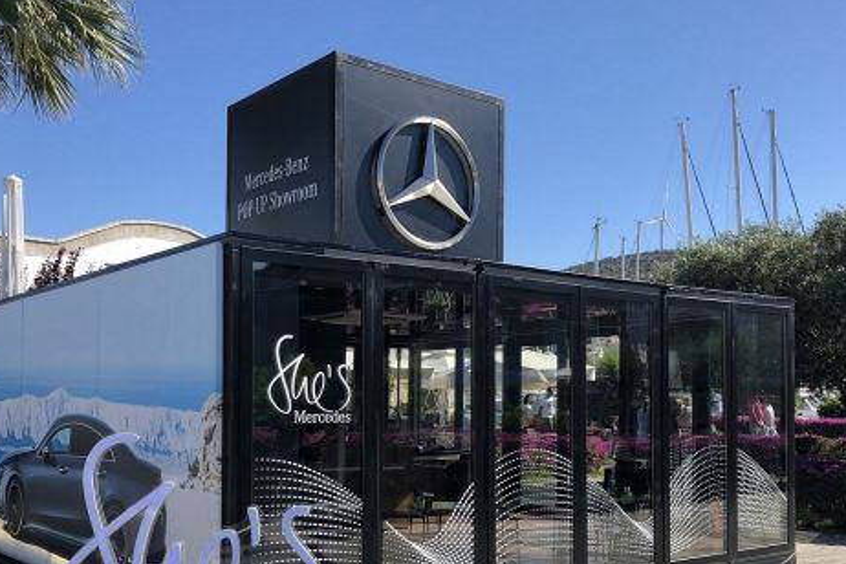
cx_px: 423
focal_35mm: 41
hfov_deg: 47.4
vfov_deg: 32.3
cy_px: 383
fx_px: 963
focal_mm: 4
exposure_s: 1/1453
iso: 20
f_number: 1.8
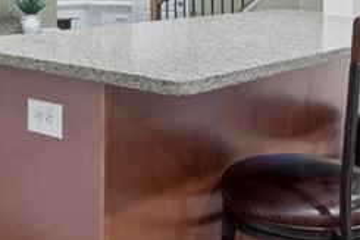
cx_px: 137
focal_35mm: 62
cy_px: -44
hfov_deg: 32.3
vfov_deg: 20.5
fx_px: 620
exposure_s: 1.6
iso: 400
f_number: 8
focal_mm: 14
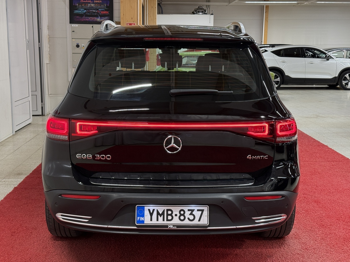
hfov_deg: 39.7
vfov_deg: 30.3
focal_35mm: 48
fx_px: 485
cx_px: 175
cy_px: 131
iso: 80
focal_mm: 6.76
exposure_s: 1/60
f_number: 1.78
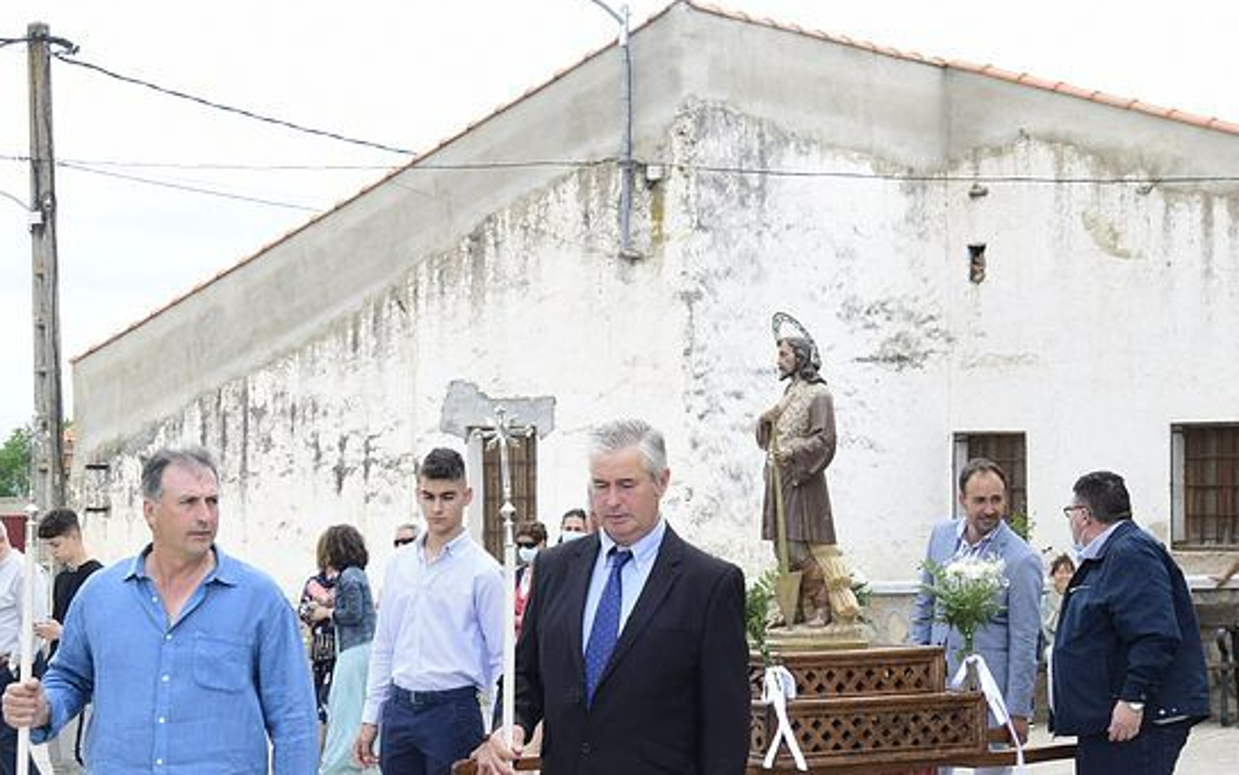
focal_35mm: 81
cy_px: 604
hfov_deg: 25.5
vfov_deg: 16.0
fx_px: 2735
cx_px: 585
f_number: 9
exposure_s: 1/200
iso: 320
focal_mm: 48
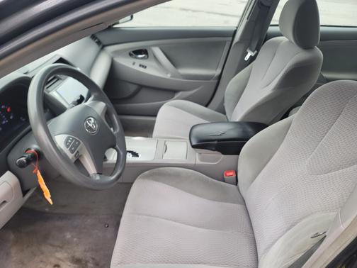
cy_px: 134
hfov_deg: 69.4
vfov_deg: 54.9
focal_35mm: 25
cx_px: 178
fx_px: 258
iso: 200
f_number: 1.8
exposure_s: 1/120
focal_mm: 7
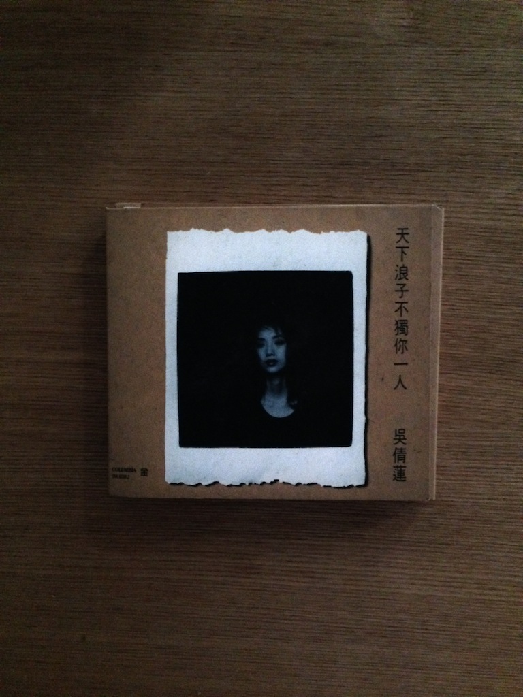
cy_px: 348
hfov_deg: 42.9
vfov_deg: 55.4
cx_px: 262
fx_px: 665
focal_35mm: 33
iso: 800
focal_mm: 4.12
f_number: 2.4
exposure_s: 1/15
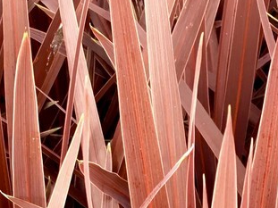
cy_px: 362
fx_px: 899
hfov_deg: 17.5
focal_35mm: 112
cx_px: 179
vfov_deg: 12.2
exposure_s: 1/33
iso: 25
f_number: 2.2
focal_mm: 4.15
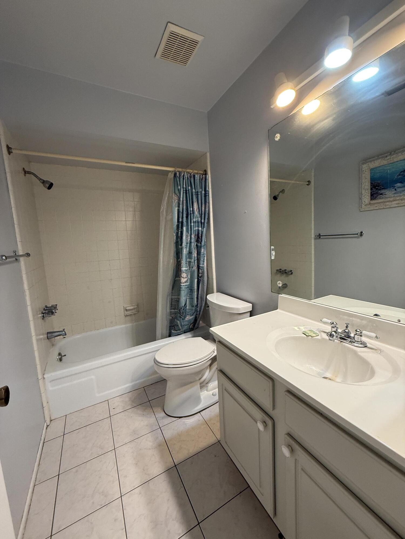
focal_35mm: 14
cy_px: 270
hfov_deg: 85.7
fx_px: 218
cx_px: 202
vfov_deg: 102.1
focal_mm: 2.22
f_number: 2.2
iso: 200
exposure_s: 1/60
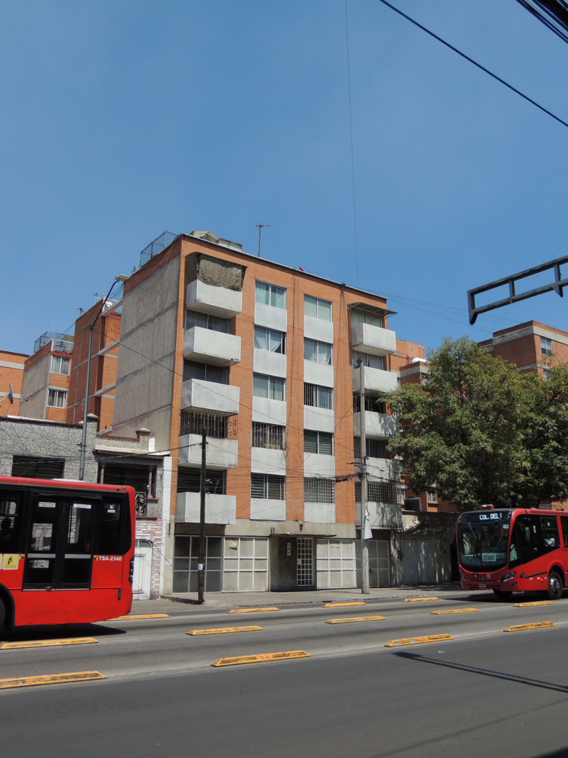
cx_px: 284
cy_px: 379
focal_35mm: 30
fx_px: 656
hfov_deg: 46.8
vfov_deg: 60.0
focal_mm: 5.3
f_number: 3.1
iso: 100
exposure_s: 1/1600
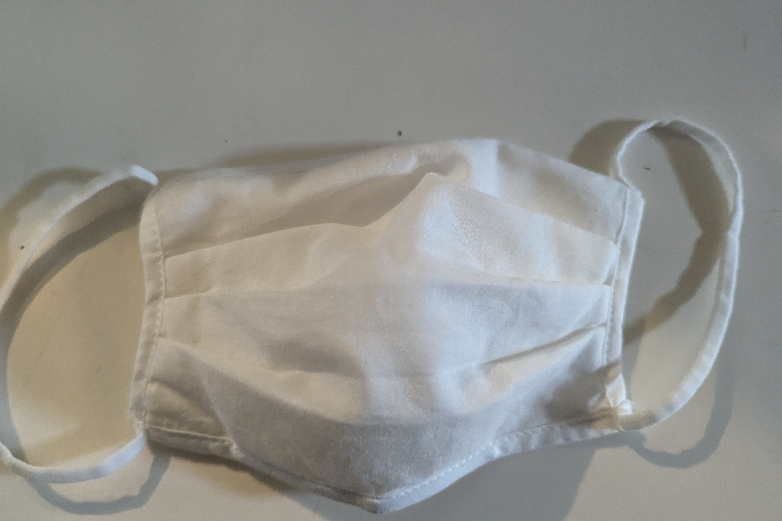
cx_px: 374
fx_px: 630
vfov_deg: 45.0
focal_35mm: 29
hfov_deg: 63.6
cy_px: 267
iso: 3075
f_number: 1.85
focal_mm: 6.81
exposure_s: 1/49
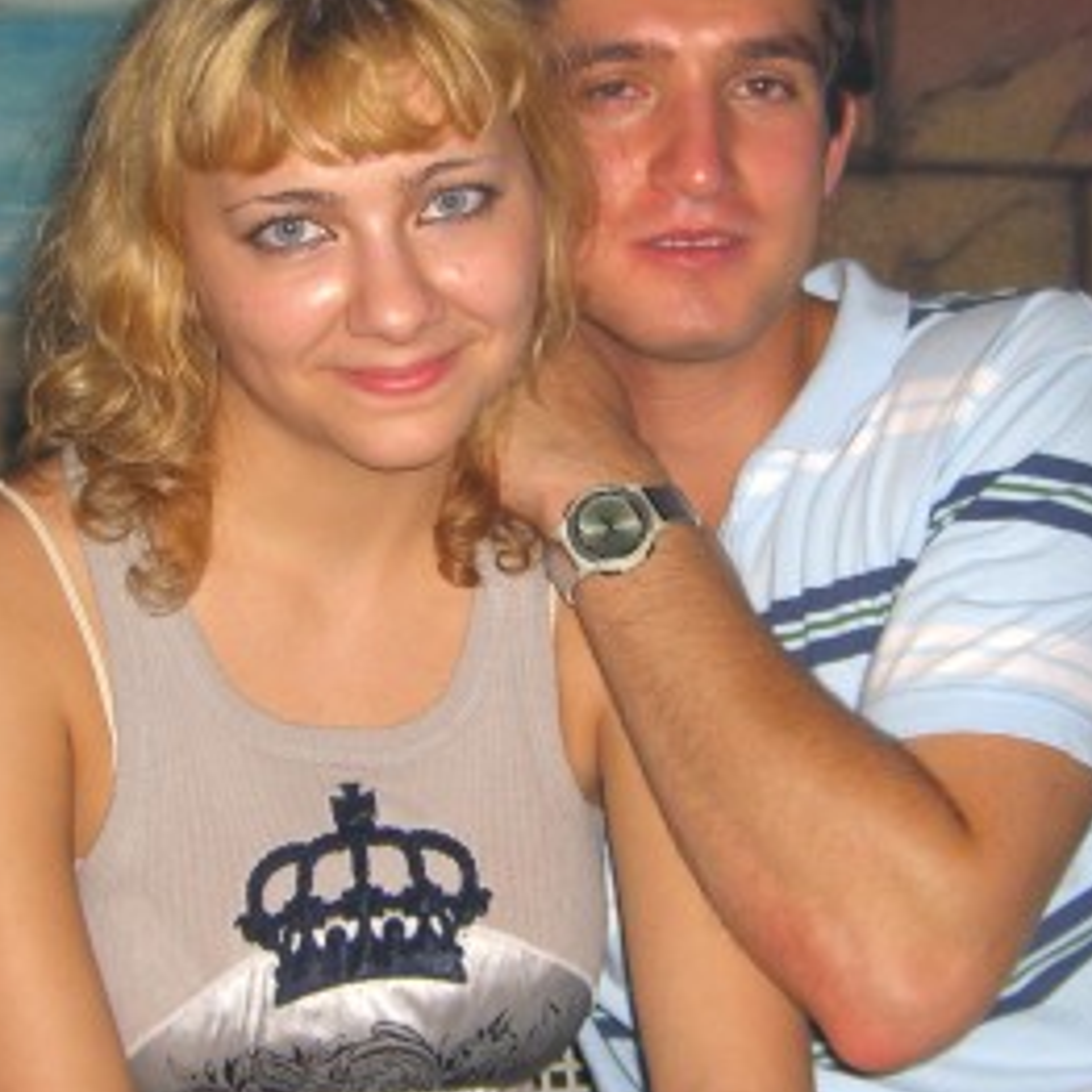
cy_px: 529
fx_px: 2748
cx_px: 567
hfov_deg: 22.5
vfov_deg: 22.5
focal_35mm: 77
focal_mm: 7.9
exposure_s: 1/60
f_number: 2.8
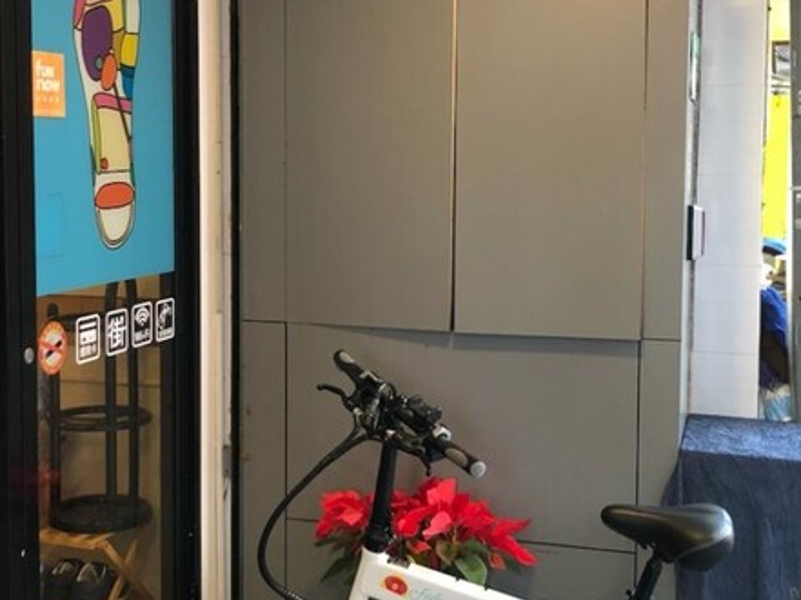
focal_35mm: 54
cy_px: 261
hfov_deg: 35.6
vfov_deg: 27.0
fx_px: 1249
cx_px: 369
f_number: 1.8
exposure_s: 1/30
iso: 40
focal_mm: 3.99
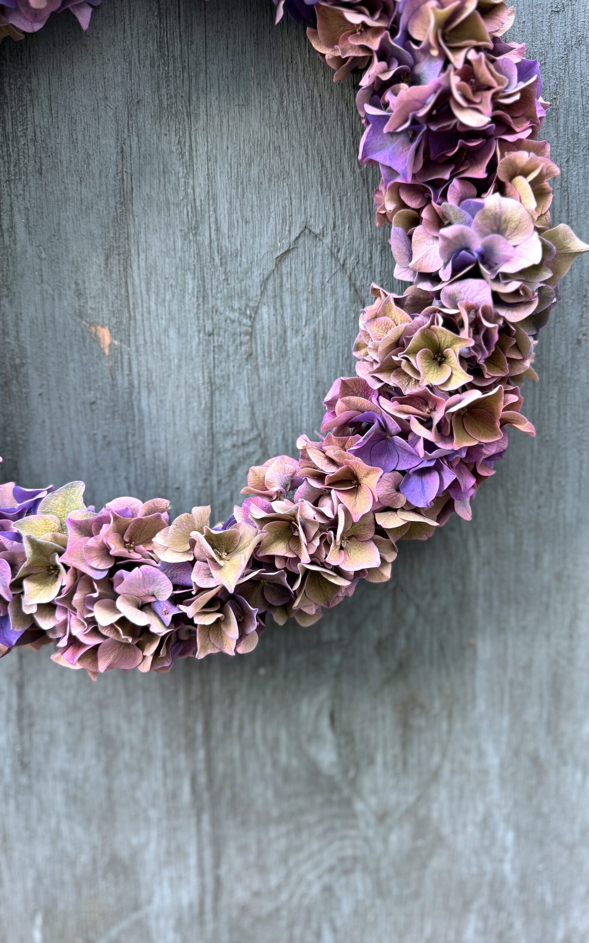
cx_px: 318
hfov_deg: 47.6
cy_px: 477
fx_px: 668
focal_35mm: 26
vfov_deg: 70.4
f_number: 1.78
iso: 125
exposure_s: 1/121
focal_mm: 6.76
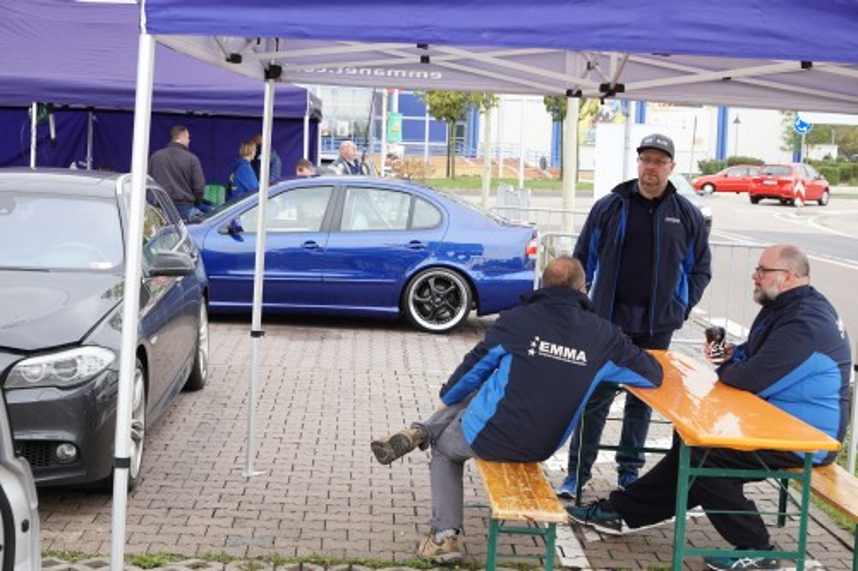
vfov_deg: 22.6
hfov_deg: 33.4
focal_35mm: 60
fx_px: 1429
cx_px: 429
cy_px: 286
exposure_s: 1/100
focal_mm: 40
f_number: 5
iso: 200
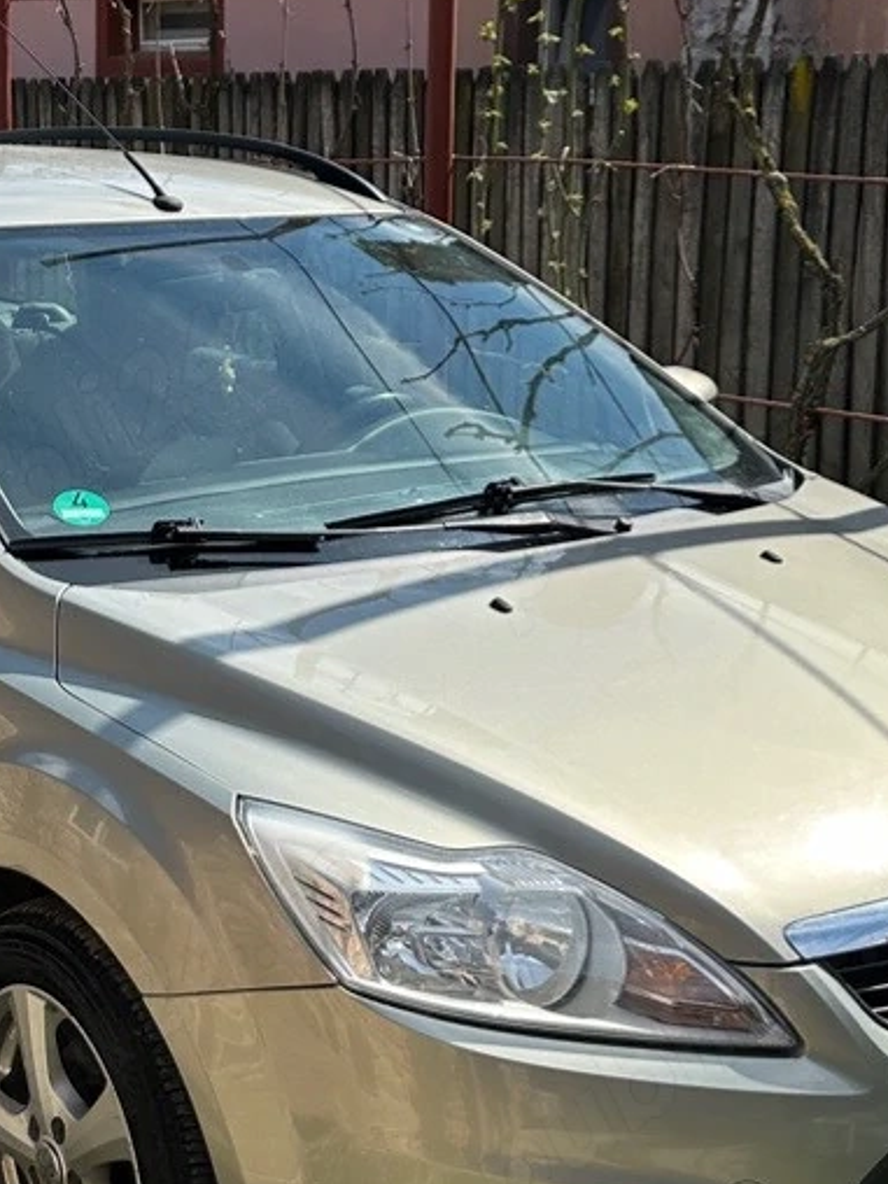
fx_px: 2155
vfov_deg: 30.7
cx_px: 277
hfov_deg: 23.2
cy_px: 513
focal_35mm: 63
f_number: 1.78
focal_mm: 6.86
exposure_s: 1/3861
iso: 80
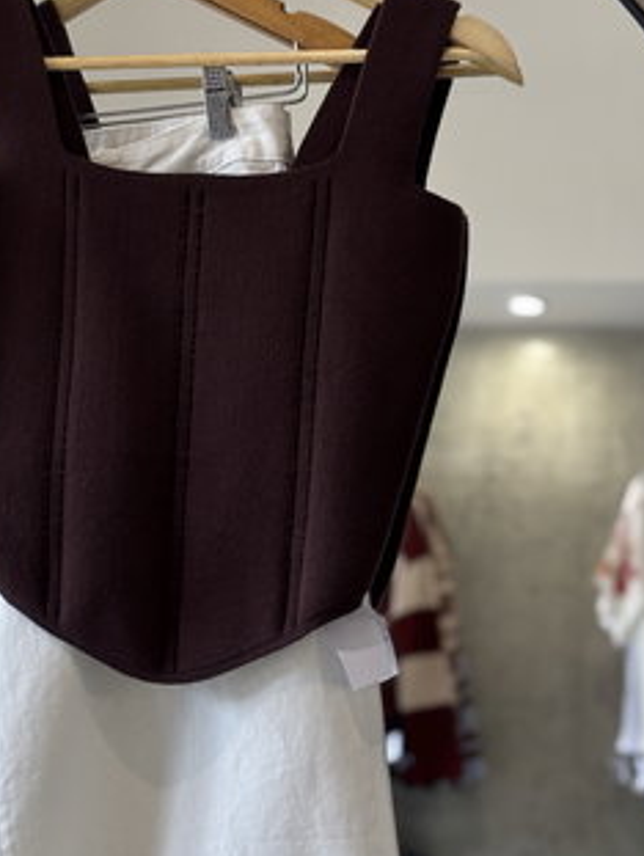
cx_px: 129
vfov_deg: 21.8
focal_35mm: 89
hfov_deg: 16.5
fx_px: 2203
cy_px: 213
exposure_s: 1/50
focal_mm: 5.96
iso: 25
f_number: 1.6
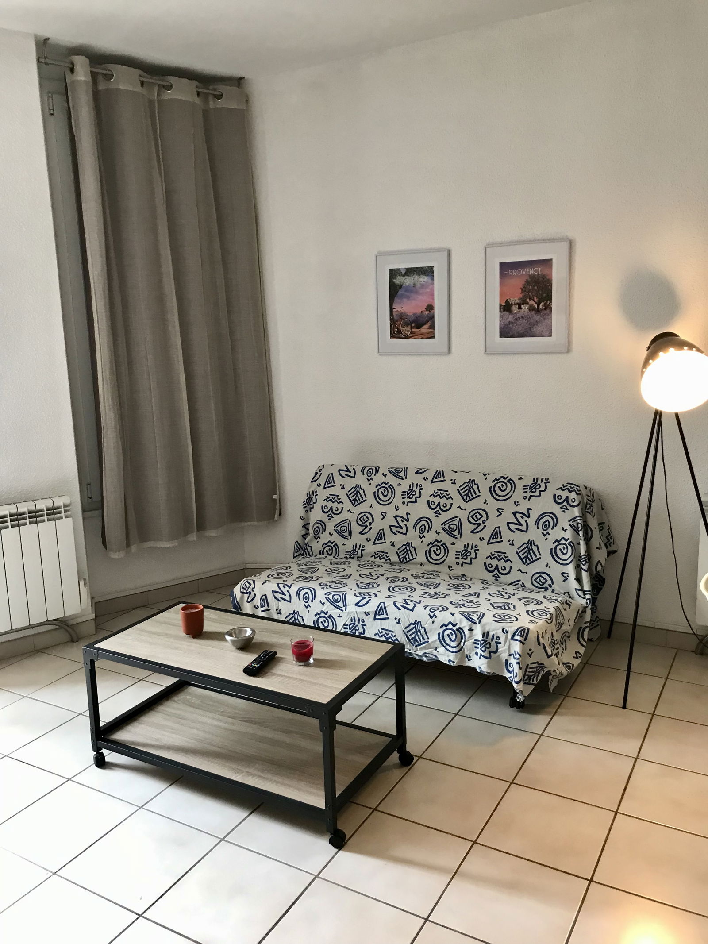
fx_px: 764
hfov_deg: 49.7
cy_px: 472
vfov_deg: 63.4
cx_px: 354
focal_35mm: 28
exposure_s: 1/17
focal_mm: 3.99
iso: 50
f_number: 1.8
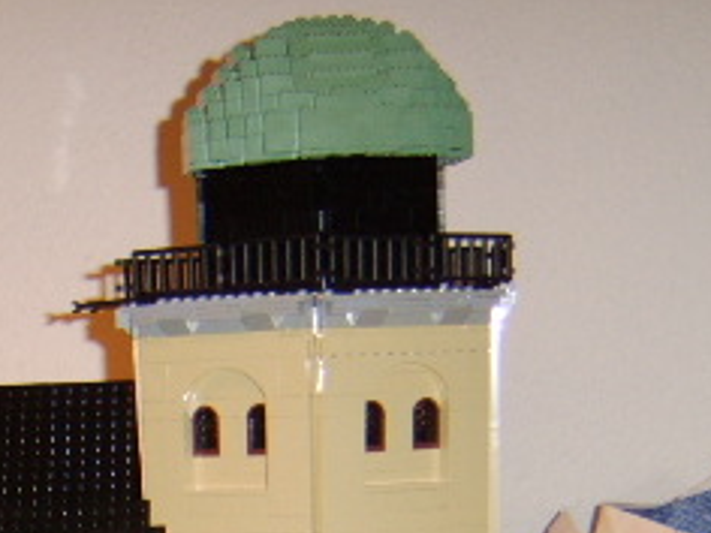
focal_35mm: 84
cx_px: -166
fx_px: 1725
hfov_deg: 21.5
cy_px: 641
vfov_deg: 16.8
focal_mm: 8.13
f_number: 2.7
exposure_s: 1/30
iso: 200
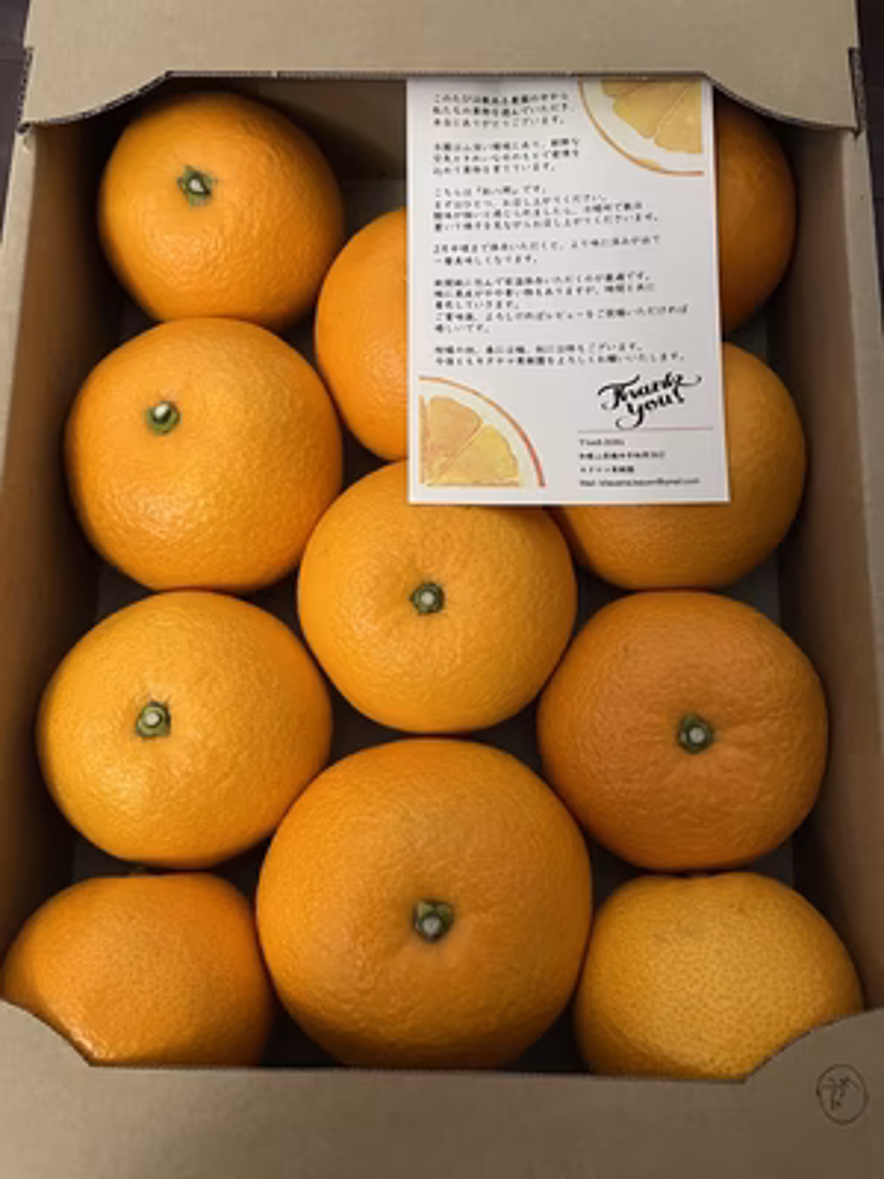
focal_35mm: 26
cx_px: 442
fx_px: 885
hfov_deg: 53.1
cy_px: 590
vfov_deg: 67.3
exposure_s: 1/30
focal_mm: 4.2
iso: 640
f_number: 1.6
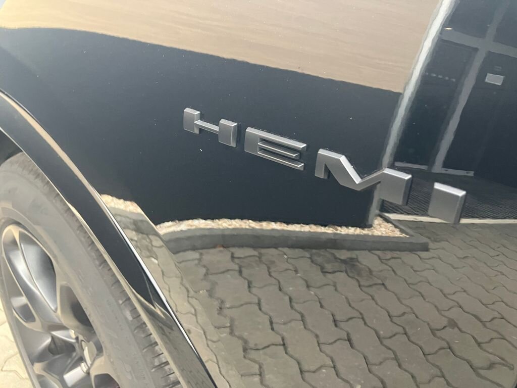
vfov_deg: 49.7
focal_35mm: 28
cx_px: 258
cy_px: 194
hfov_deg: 63.4
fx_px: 418
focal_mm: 3.99
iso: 320
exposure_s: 1/60
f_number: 1.8
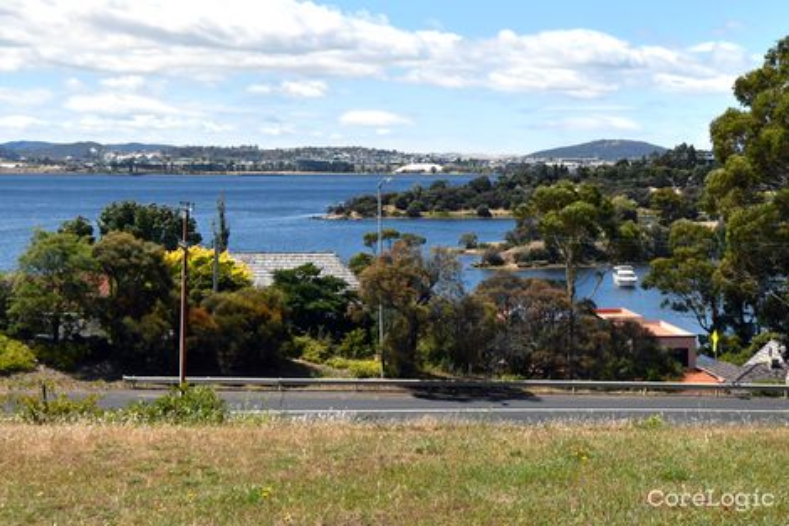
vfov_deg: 36.8
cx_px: 394
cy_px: 263
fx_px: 789
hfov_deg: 53.1
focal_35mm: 36
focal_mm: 24
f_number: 6.7
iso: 400
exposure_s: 1/3000
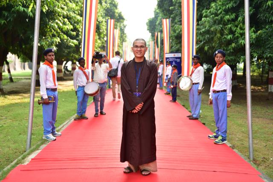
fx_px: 303
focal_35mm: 40
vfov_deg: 33.4
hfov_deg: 48.4
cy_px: 91
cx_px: 136
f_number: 2.8
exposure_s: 1/200
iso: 100
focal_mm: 40
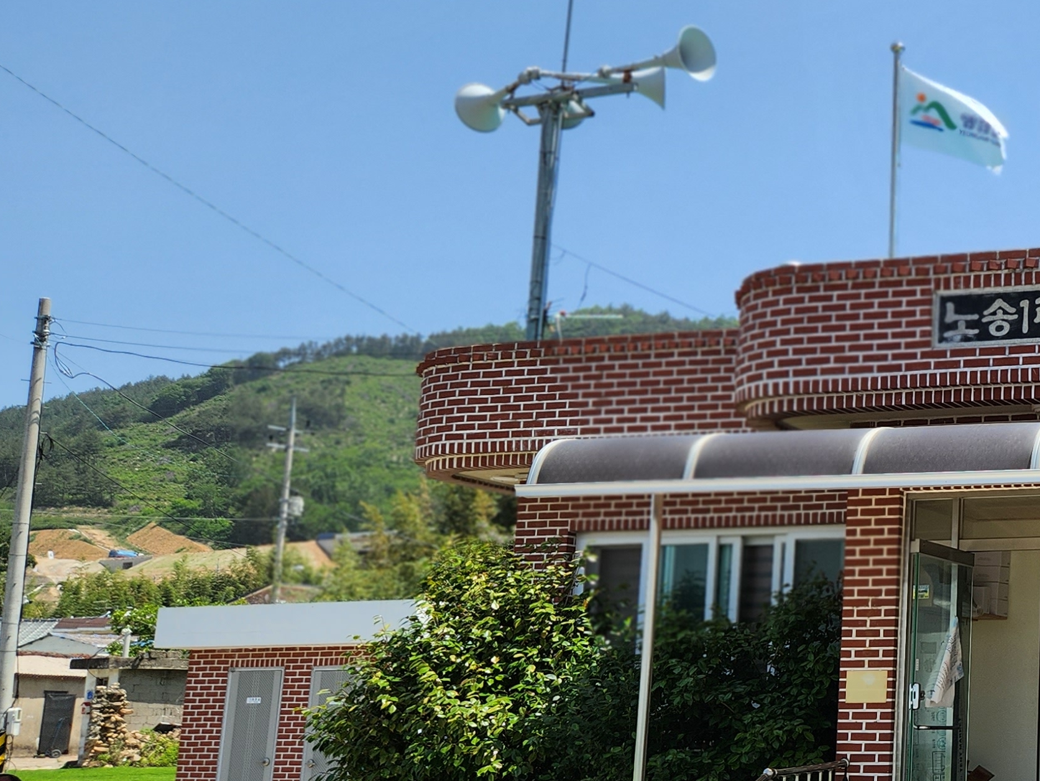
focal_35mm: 55
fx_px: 1653
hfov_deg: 30.3
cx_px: 1216
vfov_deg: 26.6
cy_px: 428
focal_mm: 5.4
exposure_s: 1/1597
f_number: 1.8
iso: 20
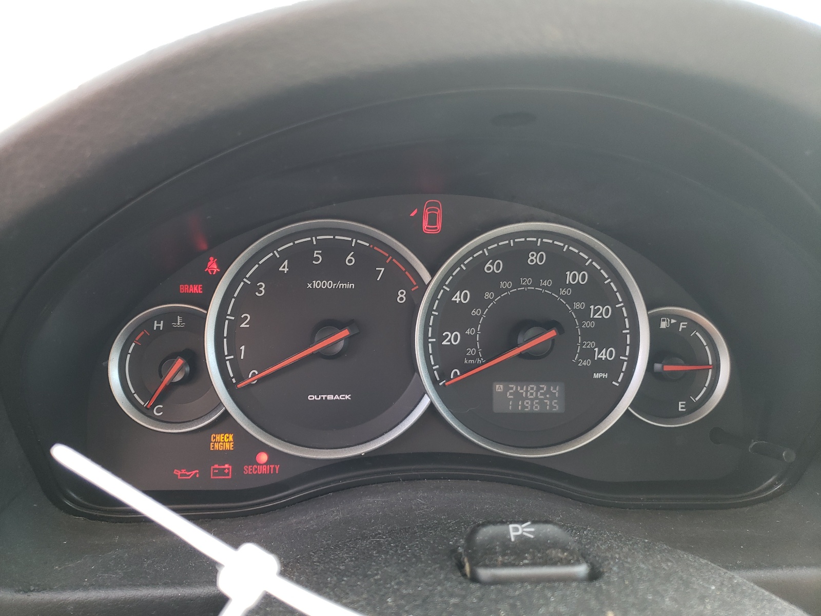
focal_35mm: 26
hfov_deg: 67.3
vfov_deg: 53.1
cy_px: 308
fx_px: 617
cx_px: 410
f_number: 1.5
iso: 58
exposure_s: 1/60.2
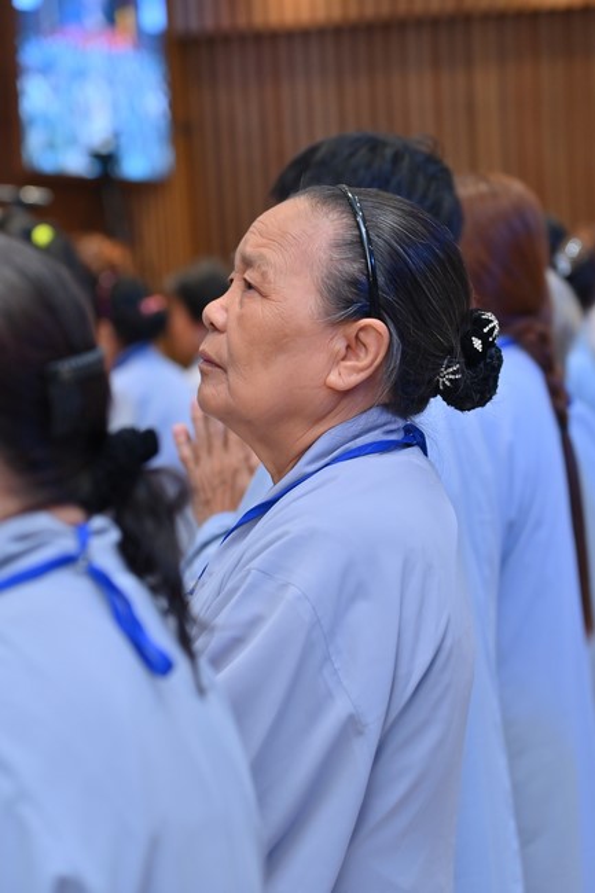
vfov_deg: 17.1
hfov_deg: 11.4
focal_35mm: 120
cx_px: 298
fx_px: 2976
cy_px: 446
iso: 1000
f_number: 5
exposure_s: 1/100
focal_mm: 120
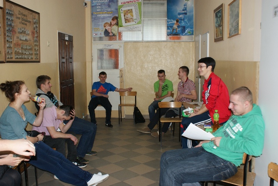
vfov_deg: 36.9
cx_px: 139
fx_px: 278
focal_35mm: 36
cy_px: 93
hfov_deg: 53.1
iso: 400
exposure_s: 1/60
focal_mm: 24
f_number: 5.6
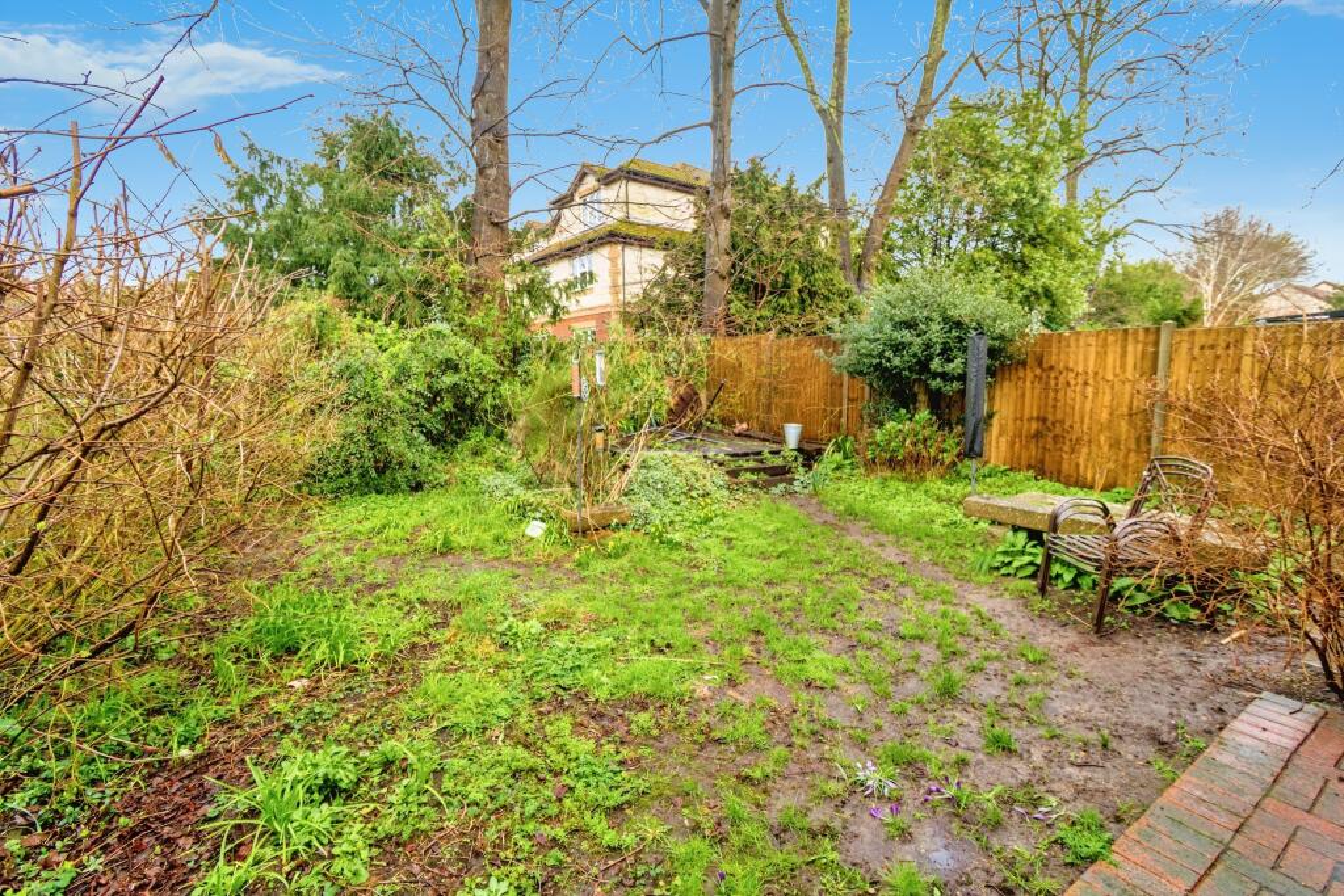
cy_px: 448
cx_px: 672
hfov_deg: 100.4
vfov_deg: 77.3
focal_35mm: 15
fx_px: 560
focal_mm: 10
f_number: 7.1
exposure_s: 1/400
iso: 400
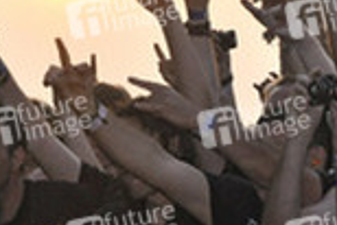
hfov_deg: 8.5
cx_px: 65
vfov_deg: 5.7
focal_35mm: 241
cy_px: 177
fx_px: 2262
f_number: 18
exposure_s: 1/200
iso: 800
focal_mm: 55
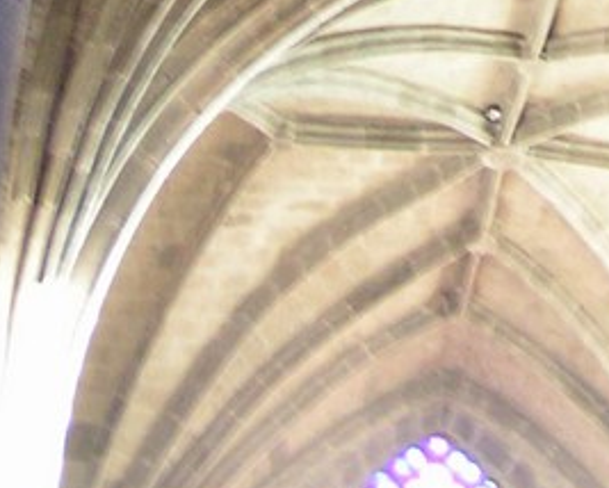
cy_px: -669
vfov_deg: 9.4
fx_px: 2670
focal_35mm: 148
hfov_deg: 12.8
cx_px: 675
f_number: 2.8
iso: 200
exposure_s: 1/4
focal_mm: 5.8
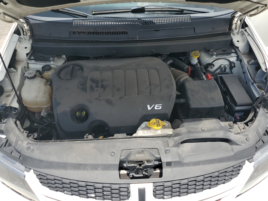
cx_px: 134
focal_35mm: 26
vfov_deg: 53.1
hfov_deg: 67.3
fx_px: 201
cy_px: 100
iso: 50
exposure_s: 1/2000
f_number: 1.5
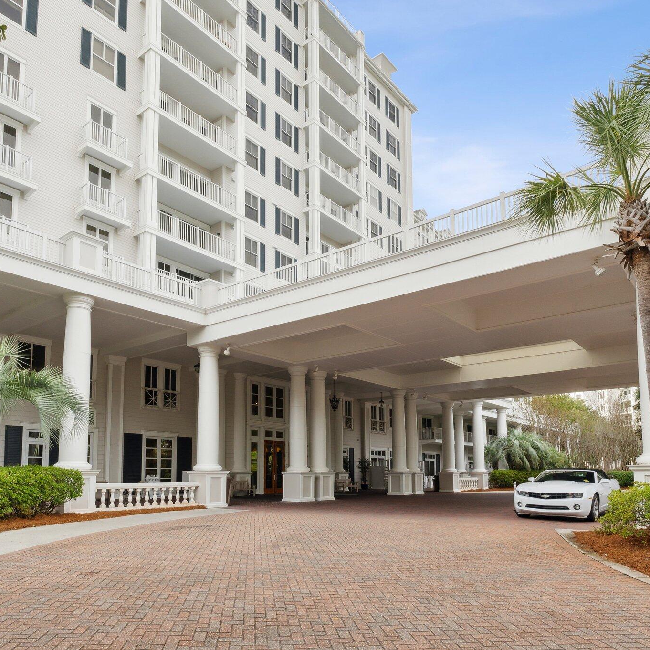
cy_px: 325
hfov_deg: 67.3
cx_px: 323
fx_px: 489
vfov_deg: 67.3
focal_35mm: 23
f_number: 9
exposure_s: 1/320
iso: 400
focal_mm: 12
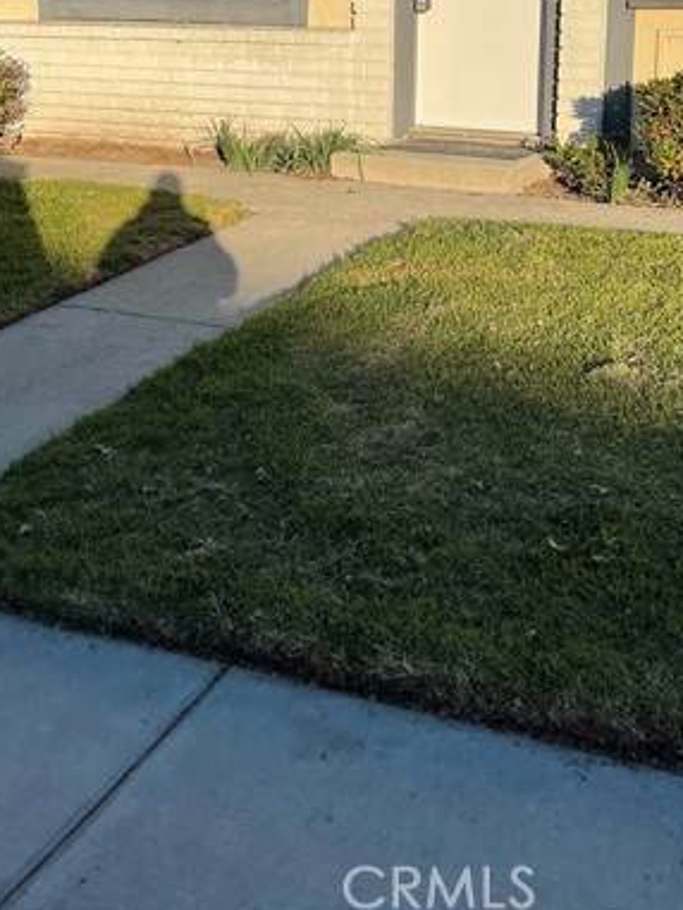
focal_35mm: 42
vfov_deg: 42.4
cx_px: 444
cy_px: 158
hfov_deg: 34.1
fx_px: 1104
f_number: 1.6
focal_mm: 5.1
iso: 32
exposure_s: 1/3559
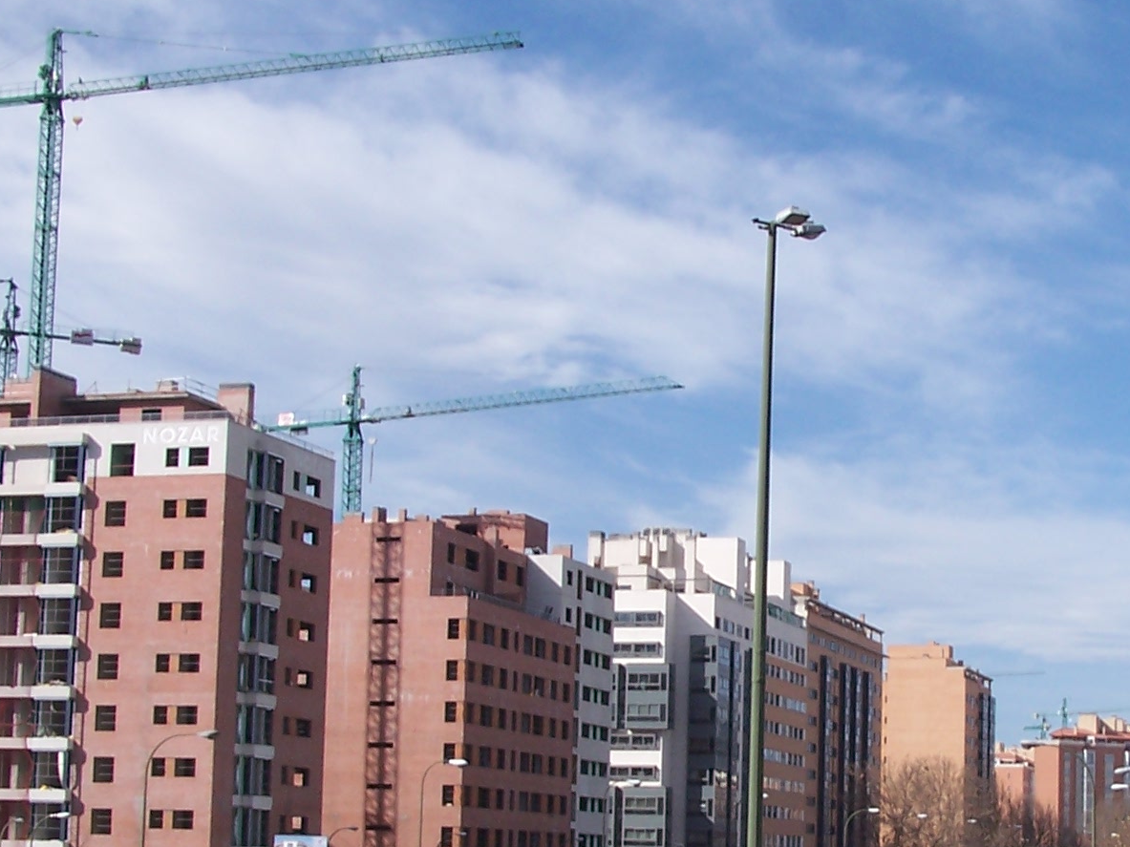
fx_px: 2415
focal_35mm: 74
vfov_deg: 19.7
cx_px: 891
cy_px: 650
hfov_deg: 25.9
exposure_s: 1/350
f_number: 5.6
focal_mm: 6.3
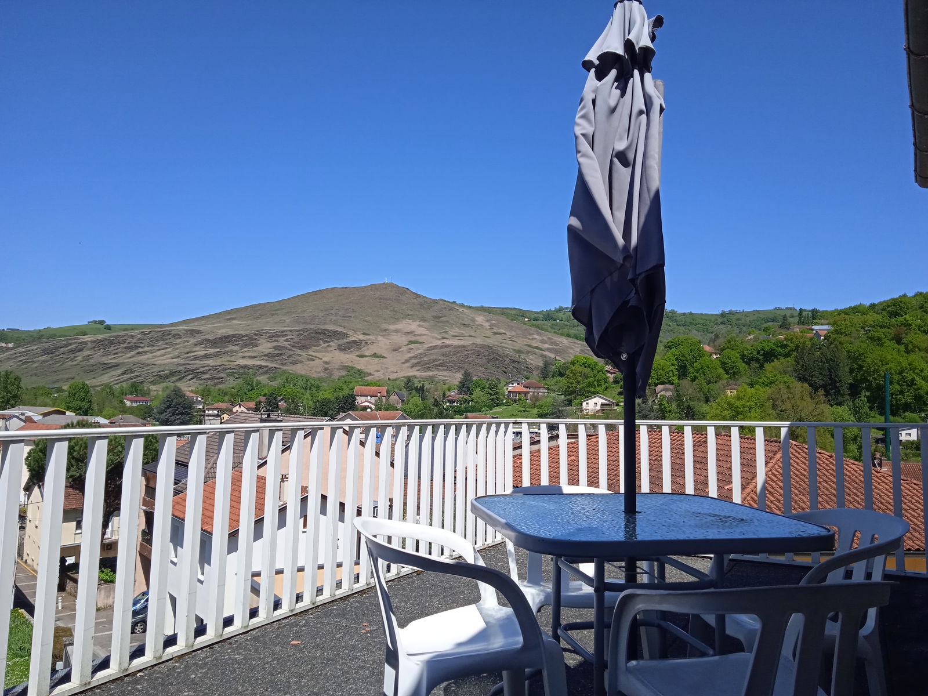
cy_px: 348
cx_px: 464
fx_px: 751
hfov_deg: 63.4
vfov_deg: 49.7
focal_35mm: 28
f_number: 2.2
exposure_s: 1/1318
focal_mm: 3.43
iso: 100
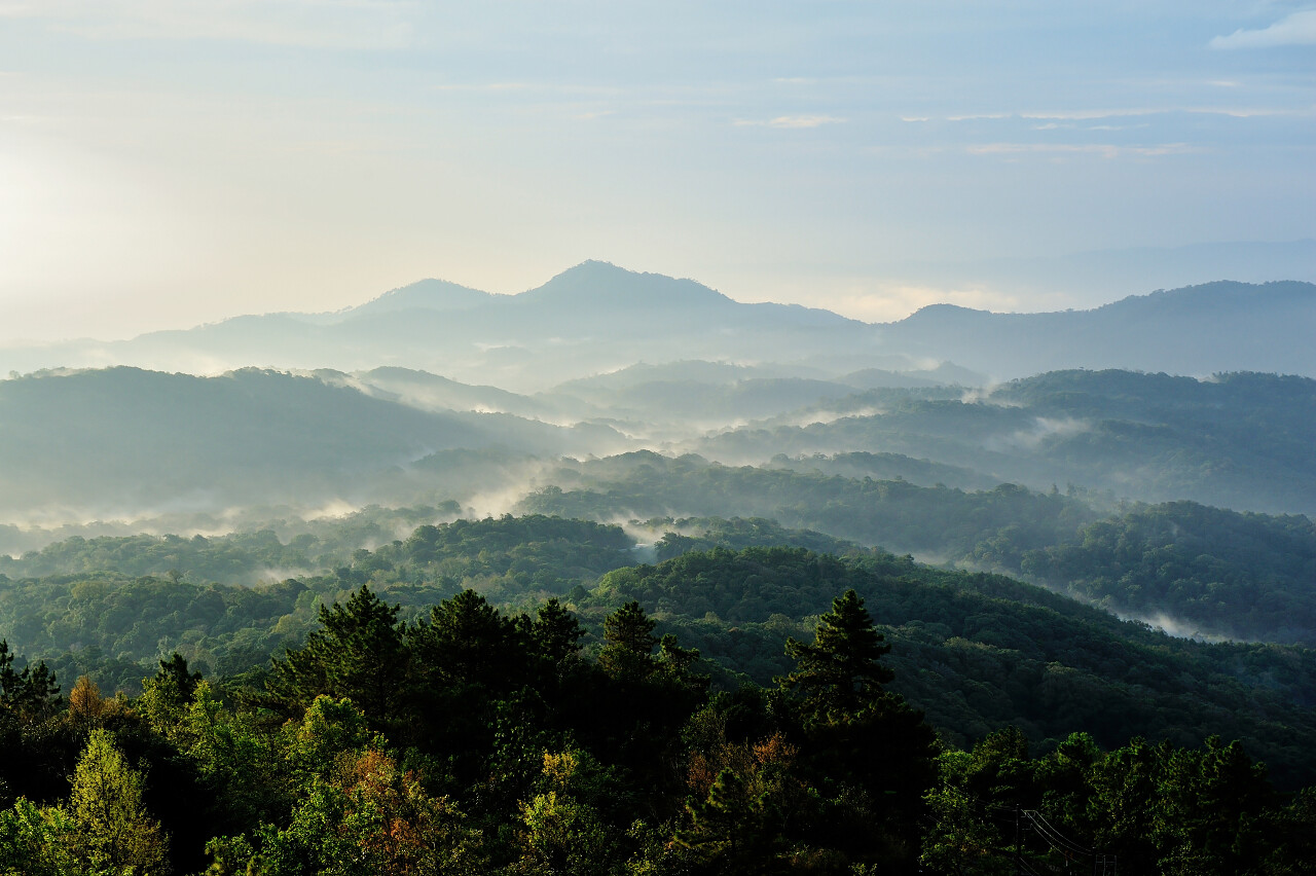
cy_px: 438
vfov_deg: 19.4
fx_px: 2557
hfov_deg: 28.9
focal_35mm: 70
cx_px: 658
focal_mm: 70
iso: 200
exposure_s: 1/320
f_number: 8
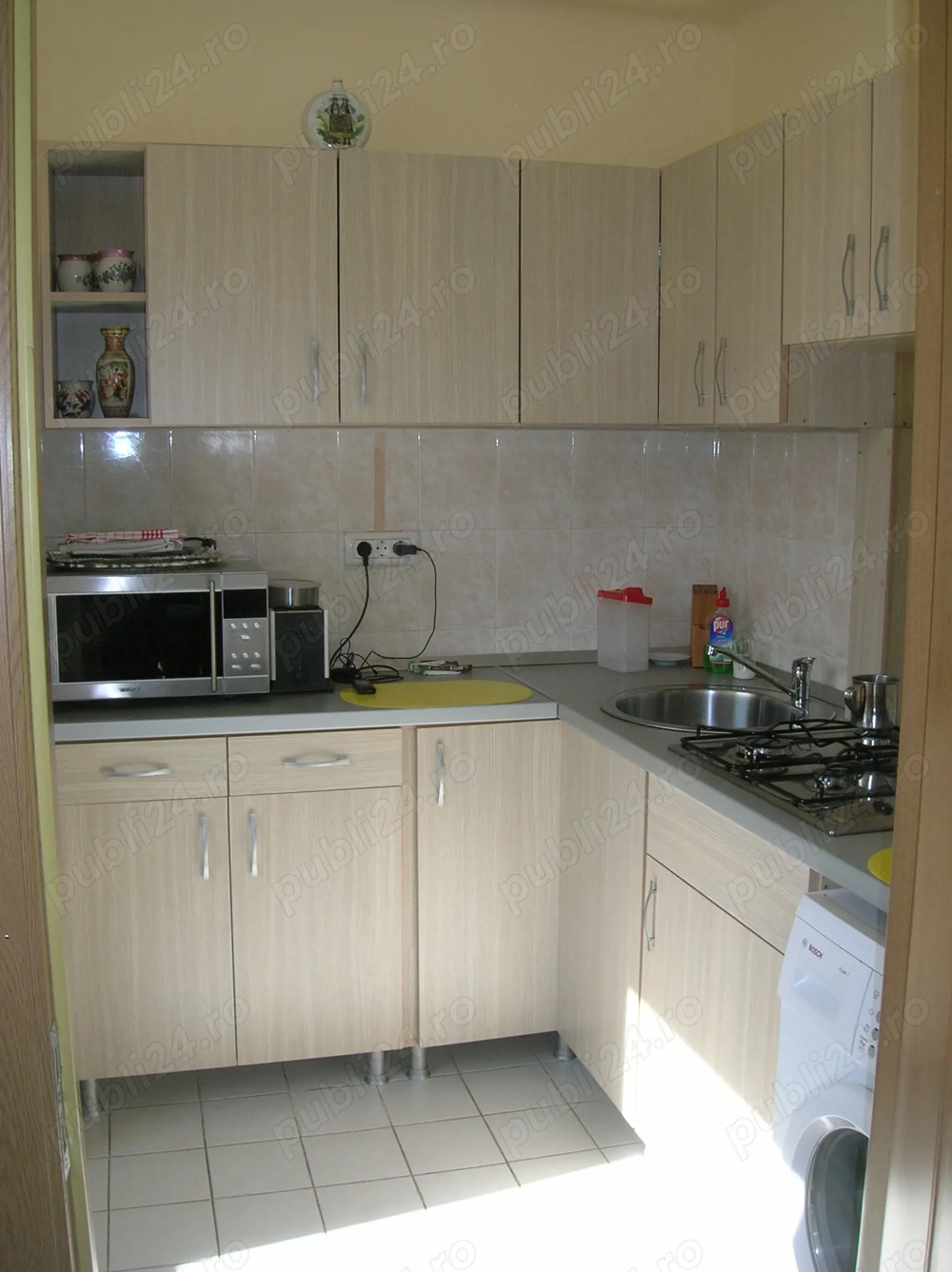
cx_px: 476
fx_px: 1248
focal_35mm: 34
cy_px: 636
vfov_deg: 54.0
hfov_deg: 41.7
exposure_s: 1/52
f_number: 4.9
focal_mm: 5.7
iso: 71
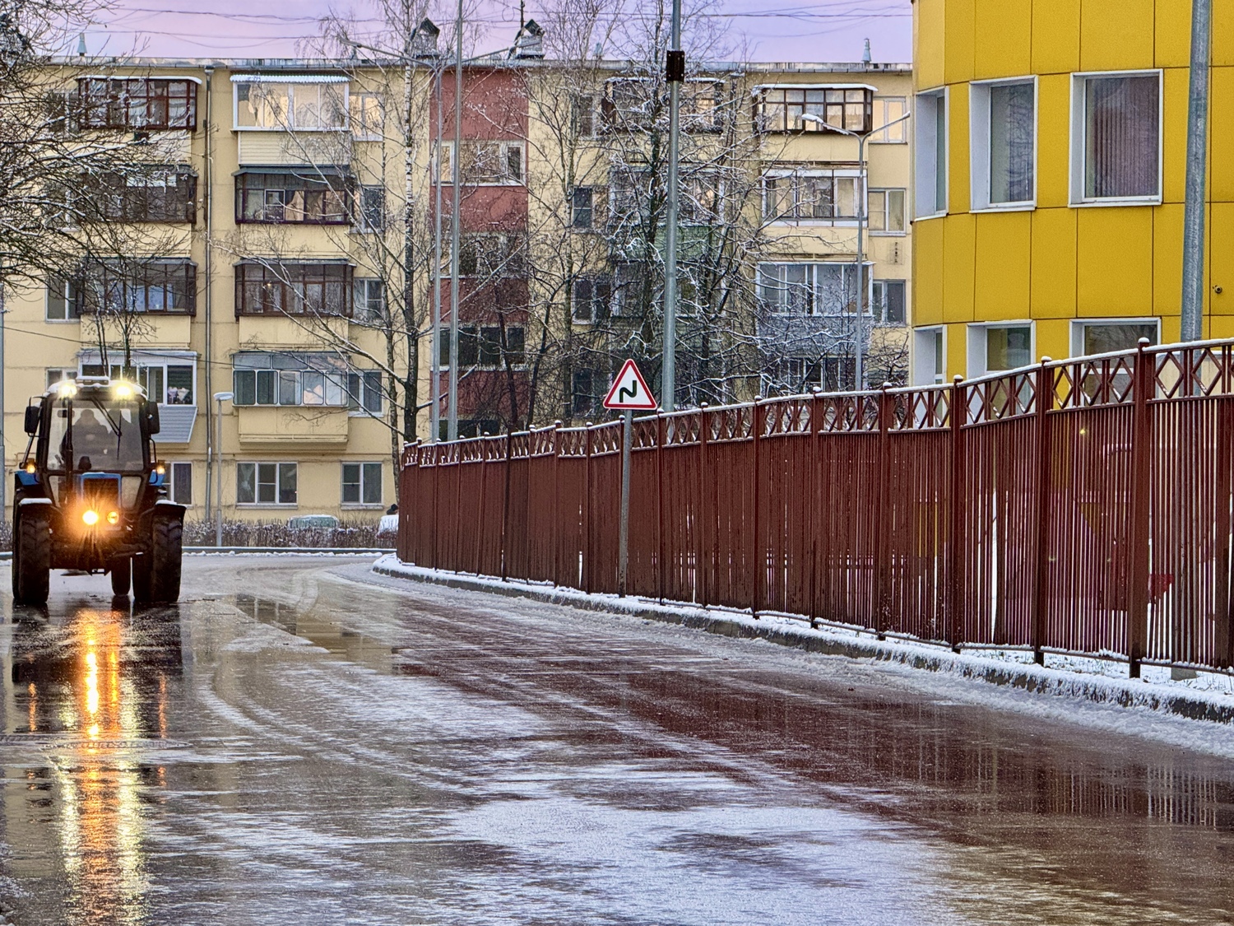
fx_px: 4278
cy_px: 463
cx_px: 617
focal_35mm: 120
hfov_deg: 16.4
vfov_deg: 12.3
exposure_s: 1/87
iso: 250
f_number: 2.8
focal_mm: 15.66
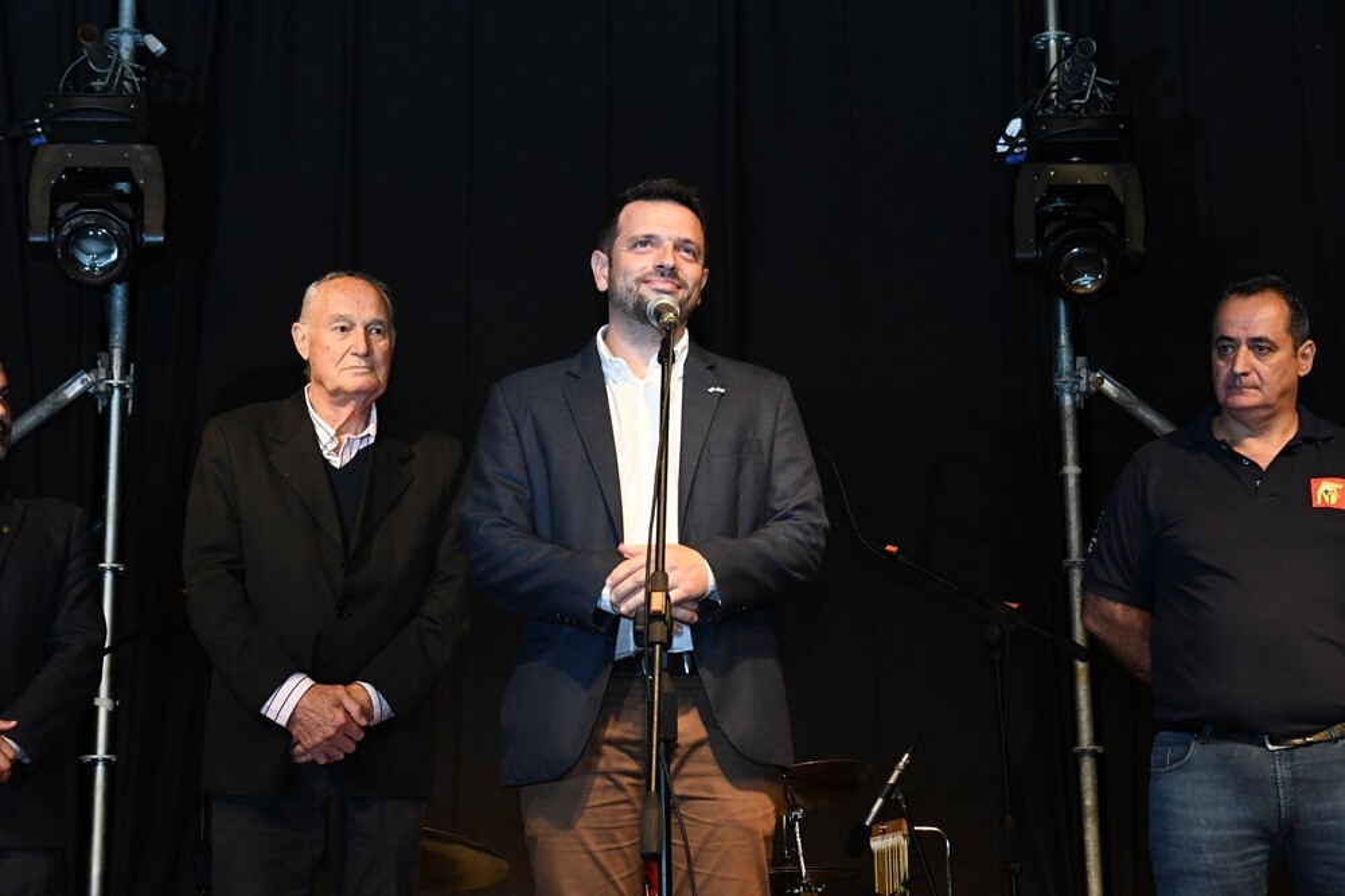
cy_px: 448
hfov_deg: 27.0
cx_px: 672
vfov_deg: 18.2
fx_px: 2801
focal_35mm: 75
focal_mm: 50
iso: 3200
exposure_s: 1/125
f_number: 8
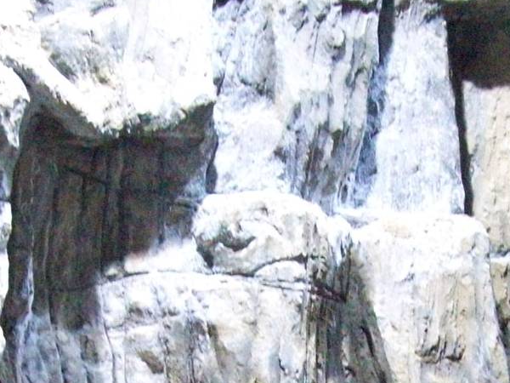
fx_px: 1414
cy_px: 449
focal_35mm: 96
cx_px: 340
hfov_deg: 20.4
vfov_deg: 14.9
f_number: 2.7
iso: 691
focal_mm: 6
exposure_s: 1/64
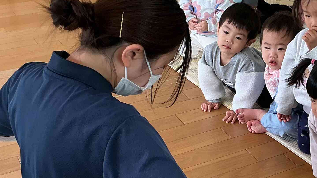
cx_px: 271
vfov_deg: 17.0
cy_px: 85
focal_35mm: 71
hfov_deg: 28.8
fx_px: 597
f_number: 1.8
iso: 50
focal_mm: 3
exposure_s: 1/120
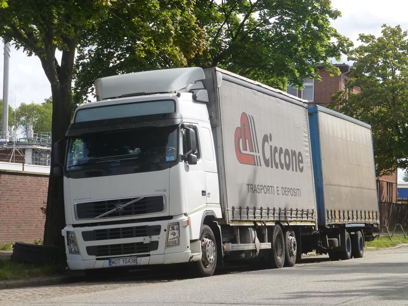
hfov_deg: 17.1
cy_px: 153
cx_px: 204
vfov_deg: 12.9
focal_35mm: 115
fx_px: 1355
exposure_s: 1/400
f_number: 5.3
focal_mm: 20.6
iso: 160
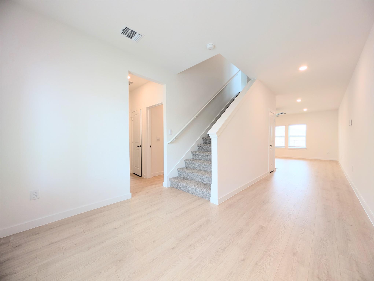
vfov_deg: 94.6
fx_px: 130
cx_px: 187
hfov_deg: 110.5
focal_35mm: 12
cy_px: 140
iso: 79
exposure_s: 1/134
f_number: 1.7
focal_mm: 2.02
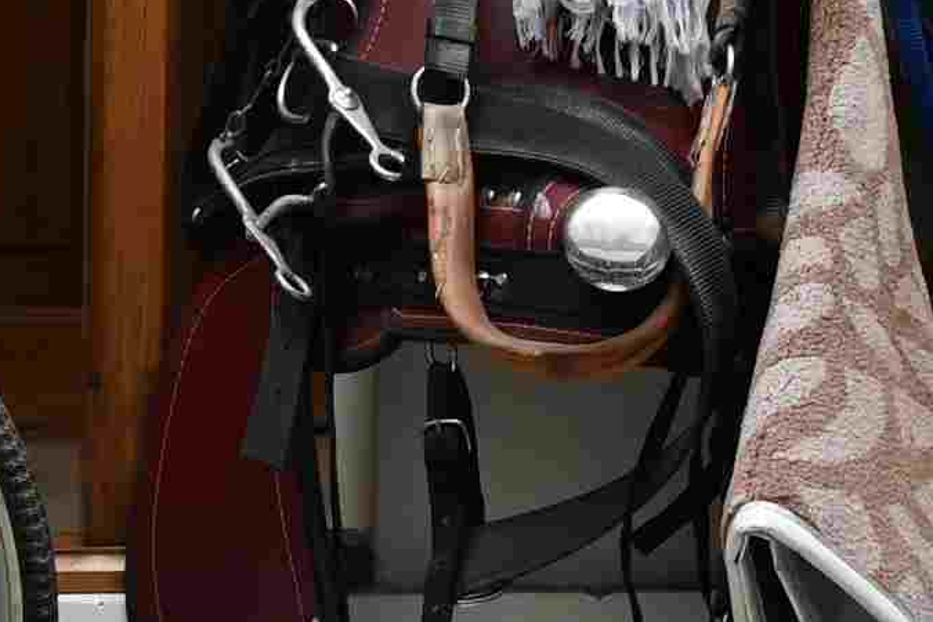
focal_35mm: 401
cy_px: -645
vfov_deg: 3.4
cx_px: 446
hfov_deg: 5.1
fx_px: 10392
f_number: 5.6
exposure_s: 1/250
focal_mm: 60
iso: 125
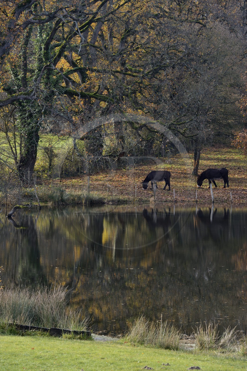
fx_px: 1700
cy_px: 186
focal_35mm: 165
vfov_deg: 12.5
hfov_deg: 8.3
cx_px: 124
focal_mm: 165
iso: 400
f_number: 8
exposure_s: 1/200
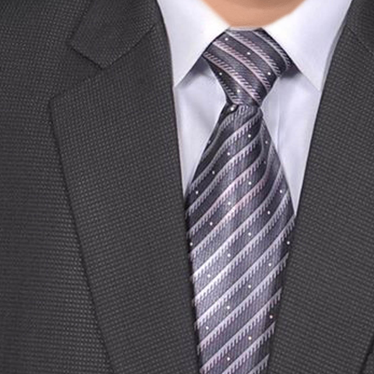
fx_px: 2261
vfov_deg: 9.3
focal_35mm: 185
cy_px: -128
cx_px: 266
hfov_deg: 9.4
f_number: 6.3
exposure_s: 1/125
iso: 400
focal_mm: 48
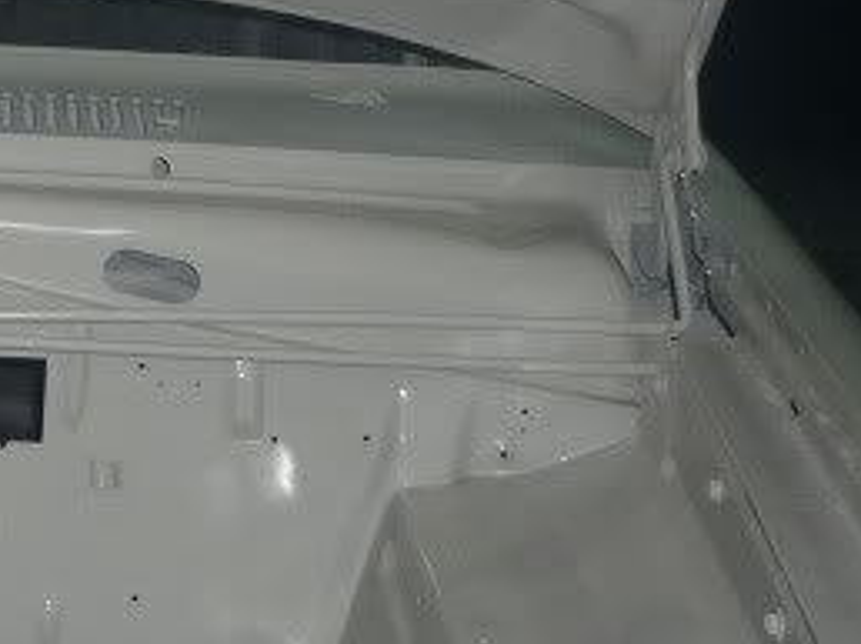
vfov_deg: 11.2
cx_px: -330
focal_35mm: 131
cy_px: 7
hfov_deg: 14.3
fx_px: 3255
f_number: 2.8
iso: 100
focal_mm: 5.5
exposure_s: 1/30
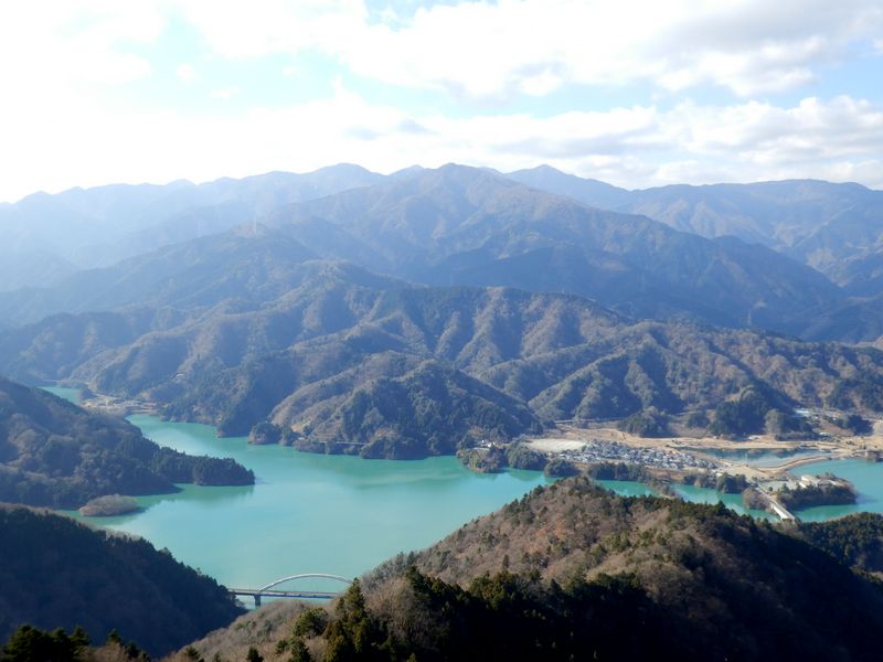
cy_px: 331
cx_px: 442
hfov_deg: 44.8
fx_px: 1071
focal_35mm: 42
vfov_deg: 34.3
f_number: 4
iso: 80
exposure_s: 1/320
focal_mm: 7.4
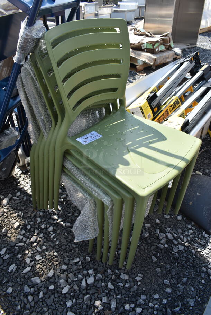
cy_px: 158
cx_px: 106
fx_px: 237
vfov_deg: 67.3
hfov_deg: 48.0
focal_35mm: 27
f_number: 7.1
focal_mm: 18
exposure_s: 1/200
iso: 100
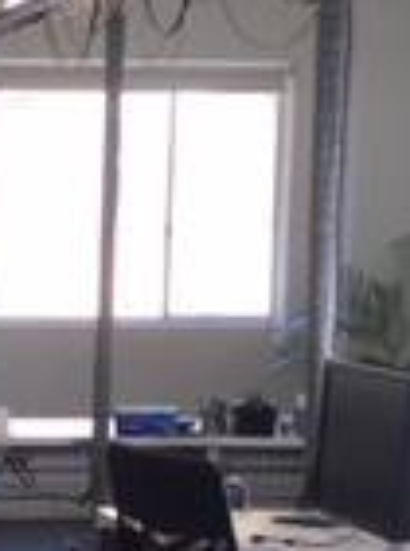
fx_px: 2094
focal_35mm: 132
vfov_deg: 14.9
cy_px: 426
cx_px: -367
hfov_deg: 10.4
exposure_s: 1/50
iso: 25
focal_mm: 4.15
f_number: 2.2
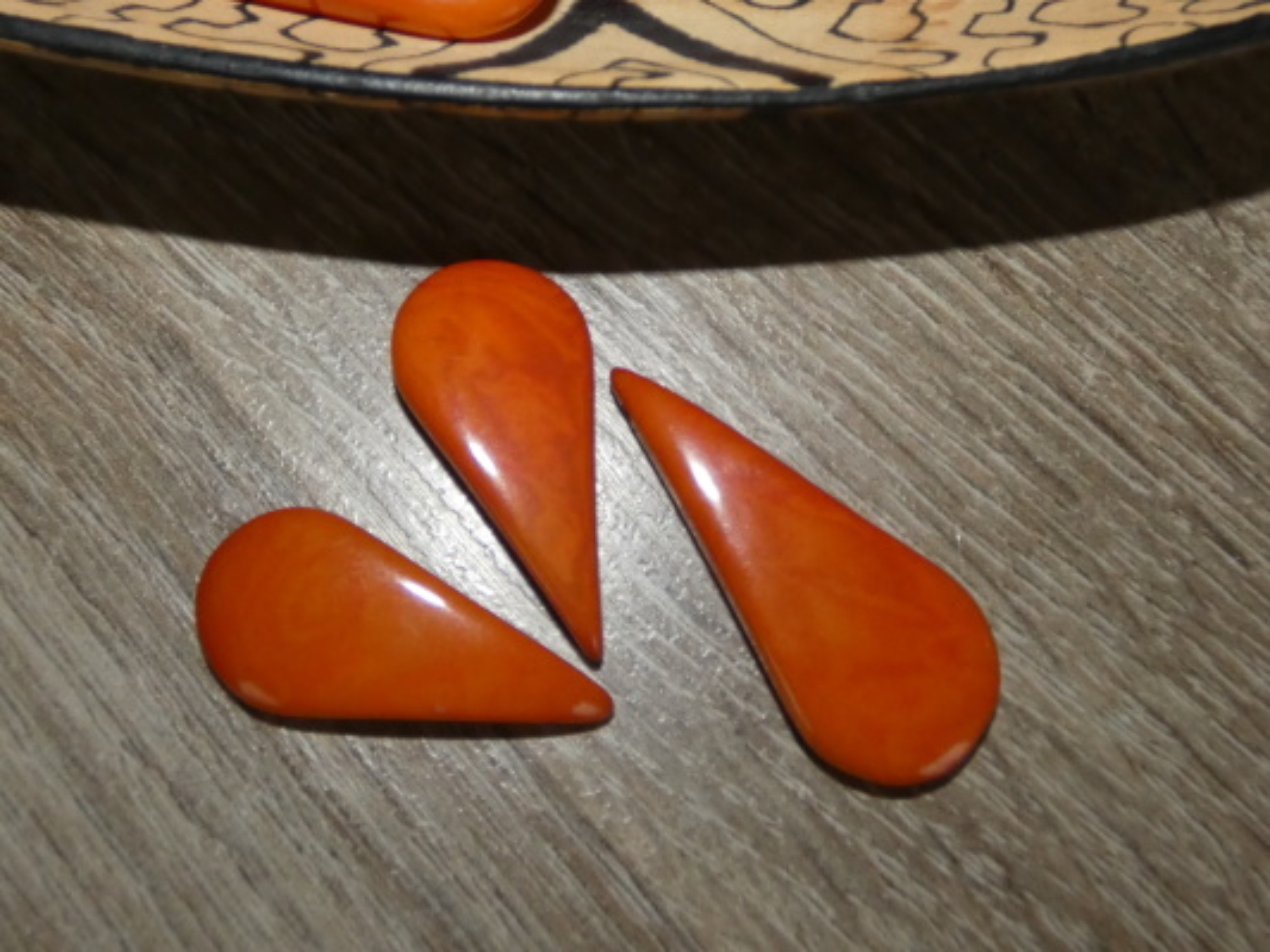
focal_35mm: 30
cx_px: 635
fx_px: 1101
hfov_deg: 60.0
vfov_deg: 46.8
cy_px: 476
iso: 320
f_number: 3.3
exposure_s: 1/60
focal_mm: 5.3
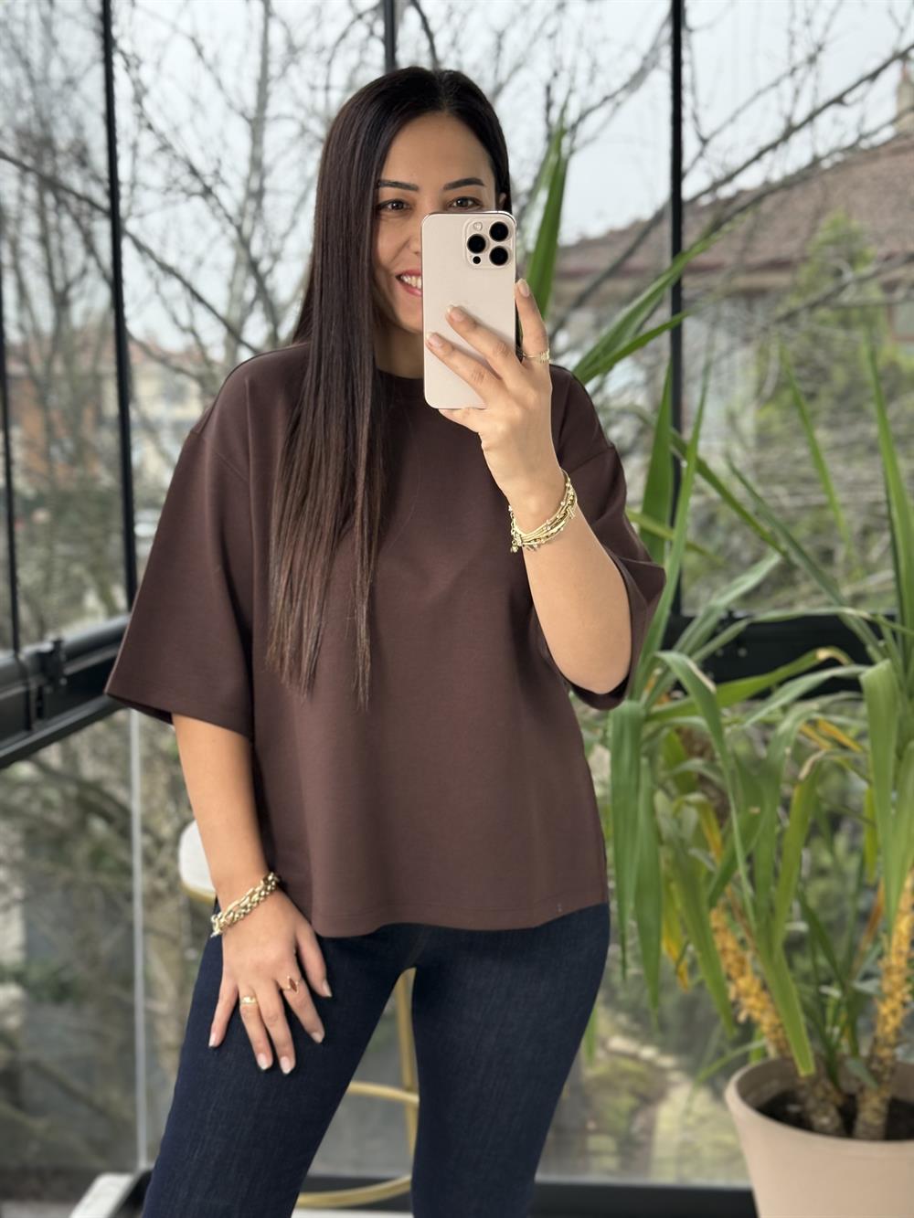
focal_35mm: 48
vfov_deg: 39.7
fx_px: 1690
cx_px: 457
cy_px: 609
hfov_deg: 30.3
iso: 80
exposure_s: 1/248
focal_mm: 6.76
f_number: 1.78
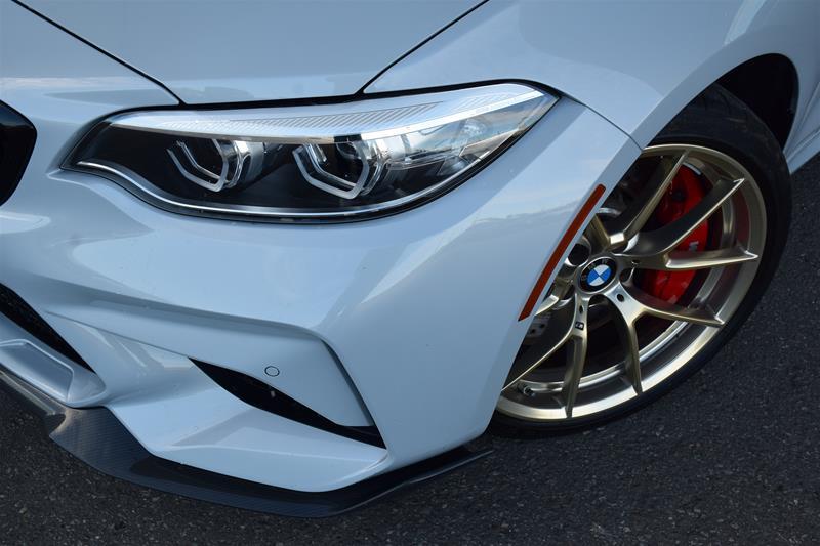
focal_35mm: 40
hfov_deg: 47.9
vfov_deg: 33.0
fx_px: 922
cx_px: 410
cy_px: 273
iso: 400
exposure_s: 1/160
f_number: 9
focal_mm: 27
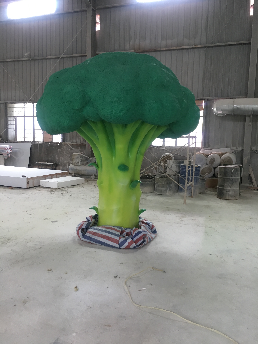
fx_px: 288
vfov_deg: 61.7
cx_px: 129
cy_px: 172
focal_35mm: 29
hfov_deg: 48.2
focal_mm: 4.15
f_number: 2.2
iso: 80
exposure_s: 1/33
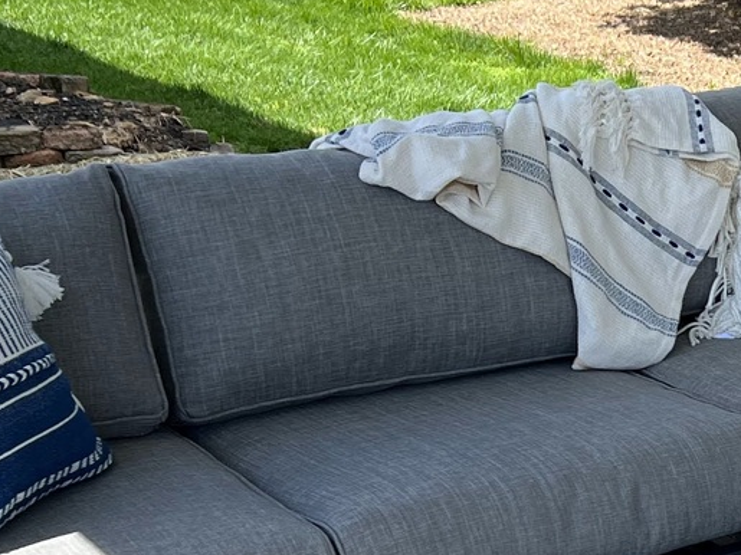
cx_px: 863
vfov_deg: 14.4
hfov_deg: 18.5
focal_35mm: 101
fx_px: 2162
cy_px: 561
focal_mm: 5.7
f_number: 1.5
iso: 50
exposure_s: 1/1511
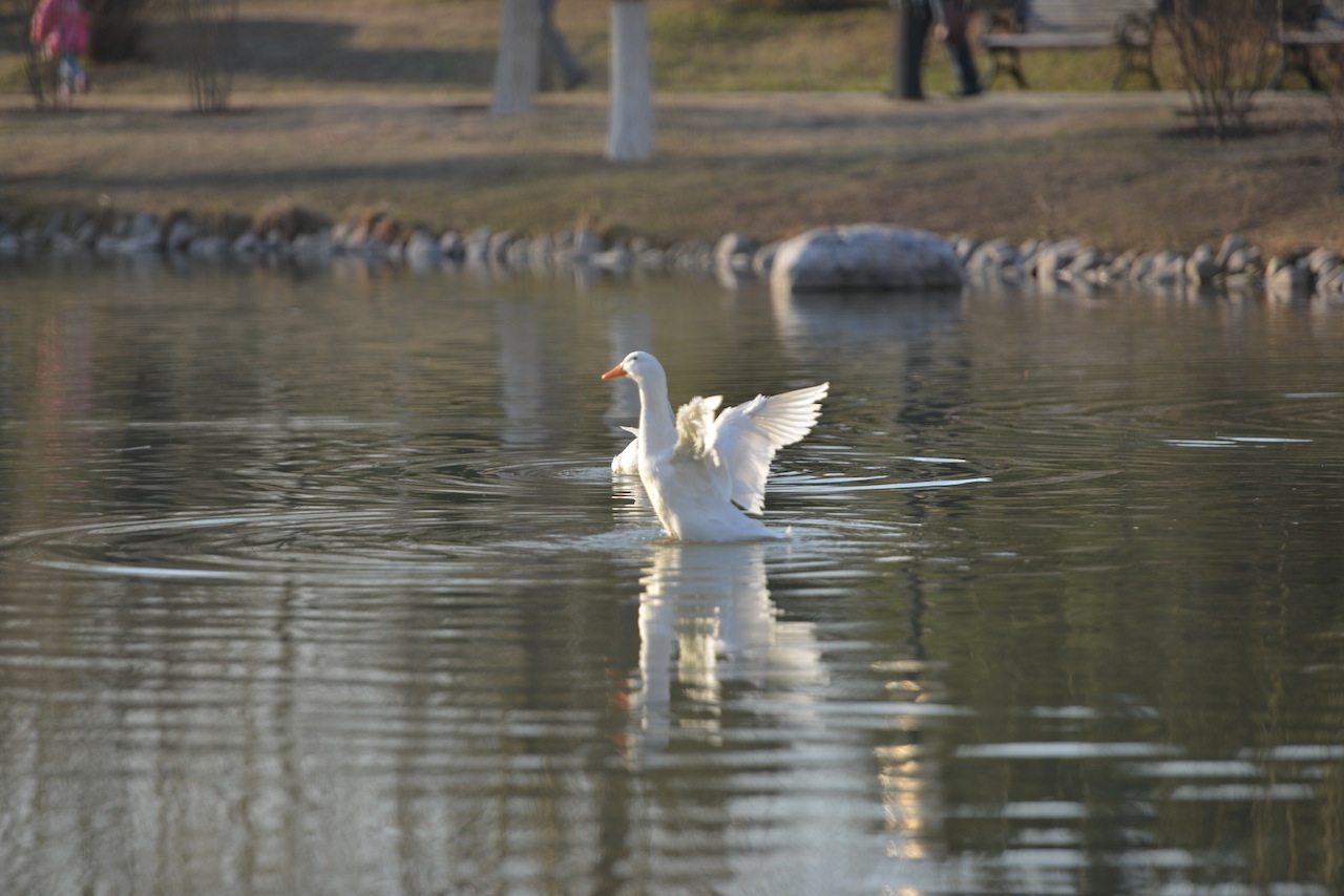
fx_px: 7468
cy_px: 448
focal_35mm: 200
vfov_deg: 6.9
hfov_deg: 10.3
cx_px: 672
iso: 200
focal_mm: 200
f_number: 2.8
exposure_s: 1/1000
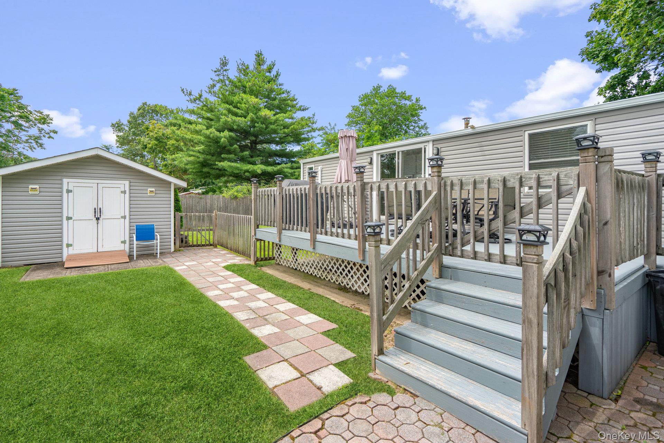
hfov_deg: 96.7
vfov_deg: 73.8
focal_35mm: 16
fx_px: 295
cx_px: 332
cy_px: 222
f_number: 5.6
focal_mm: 16
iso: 125
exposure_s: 1/200
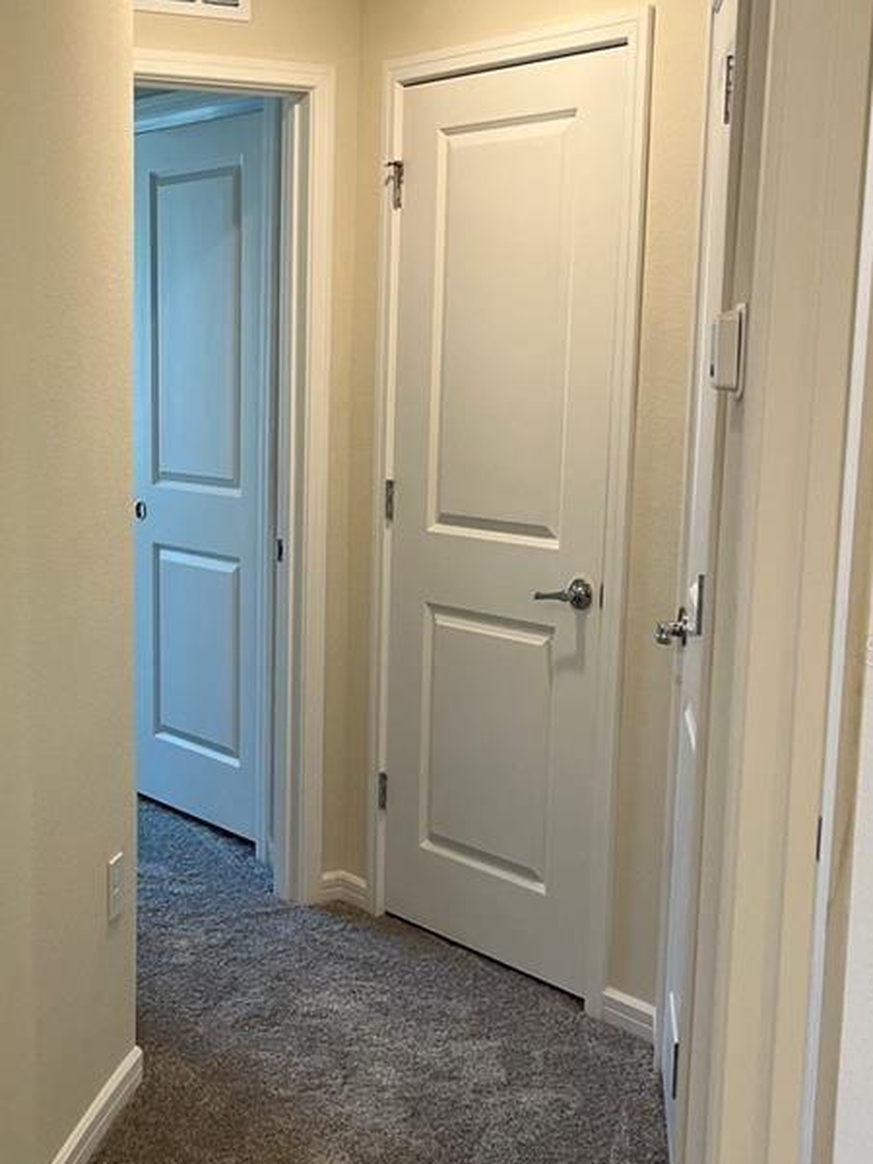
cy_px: 650
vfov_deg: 36.8
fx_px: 1749
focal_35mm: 52
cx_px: 175
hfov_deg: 27.5
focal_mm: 5.1
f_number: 1.6
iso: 125
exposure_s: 1/120
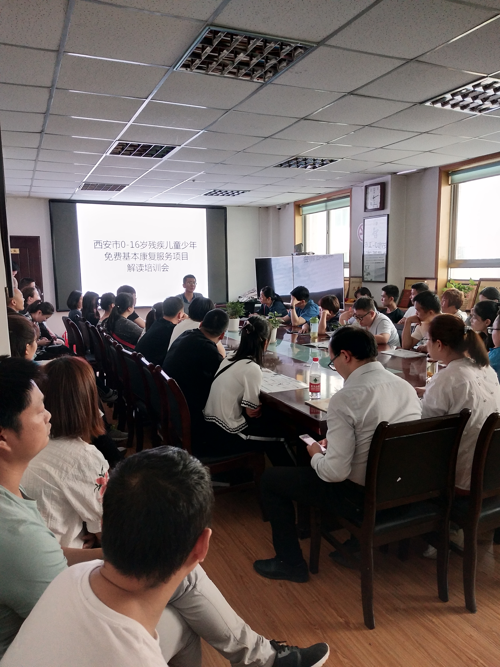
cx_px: 250
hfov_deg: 53.1
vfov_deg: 67.3
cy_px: 334
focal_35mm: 26
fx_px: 501
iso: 298
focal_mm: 3.88
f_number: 2
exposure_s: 1/50
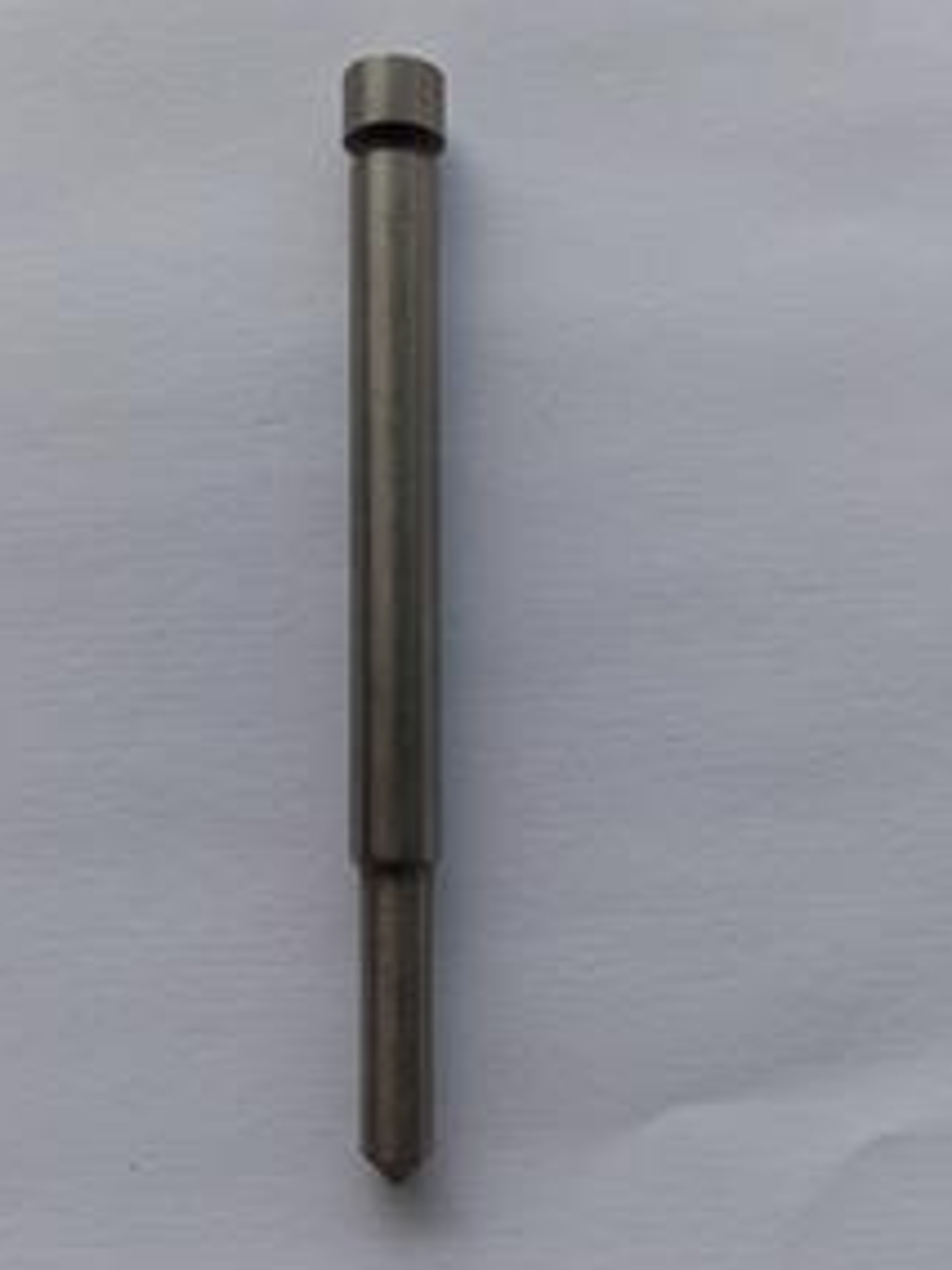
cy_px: 599
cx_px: 429
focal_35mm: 32
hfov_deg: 44.1
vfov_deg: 56.8
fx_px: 1173
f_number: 1.8
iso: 101
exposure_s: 1/402
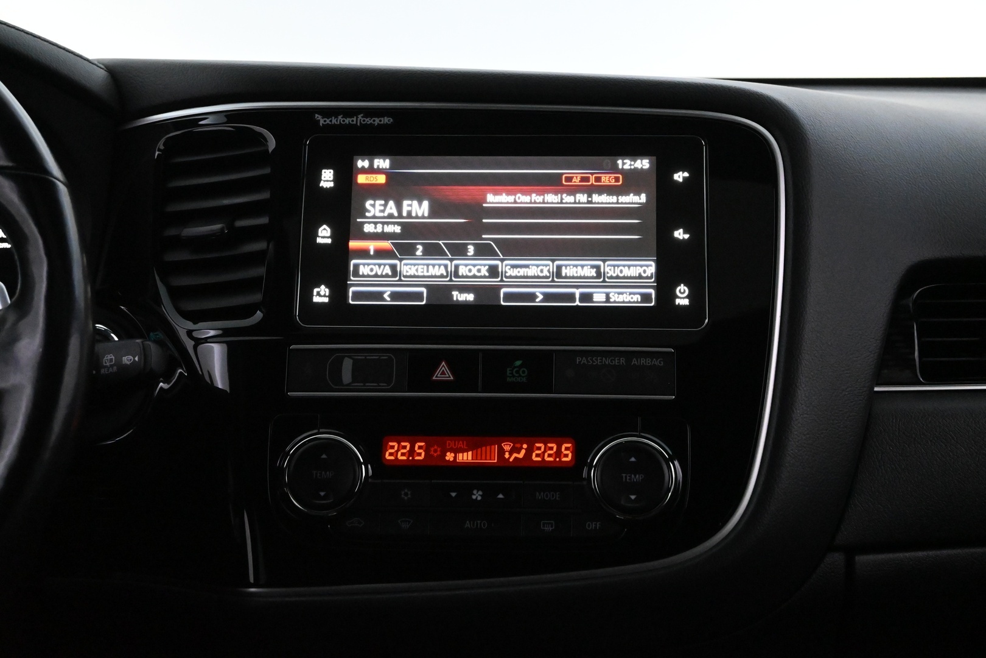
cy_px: 329
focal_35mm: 64
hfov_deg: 31.2
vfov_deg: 21.1
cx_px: 493
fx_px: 1766
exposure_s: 1/60
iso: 8000
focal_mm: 43
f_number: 6
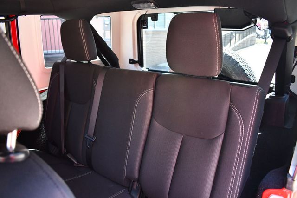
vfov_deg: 47.9
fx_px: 223
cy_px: 99
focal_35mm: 27
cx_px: 148
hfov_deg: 67.4
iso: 1800
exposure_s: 1/125
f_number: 3.5
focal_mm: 18
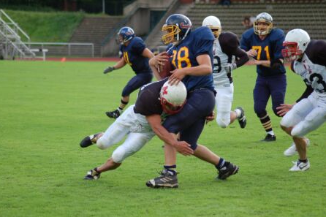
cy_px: 109
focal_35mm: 152
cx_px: 162
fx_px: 1376
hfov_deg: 13.5
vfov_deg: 9.0
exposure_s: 1/640
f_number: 4.2
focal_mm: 100
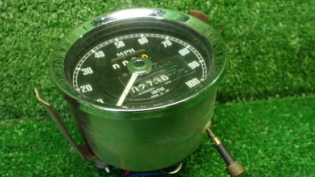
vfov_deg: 35.6
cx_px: 156
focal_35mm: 33
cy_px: 94
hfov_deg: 59.5
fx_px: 276
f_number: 2.3
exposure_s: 1/125
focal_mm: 5.4
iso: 800
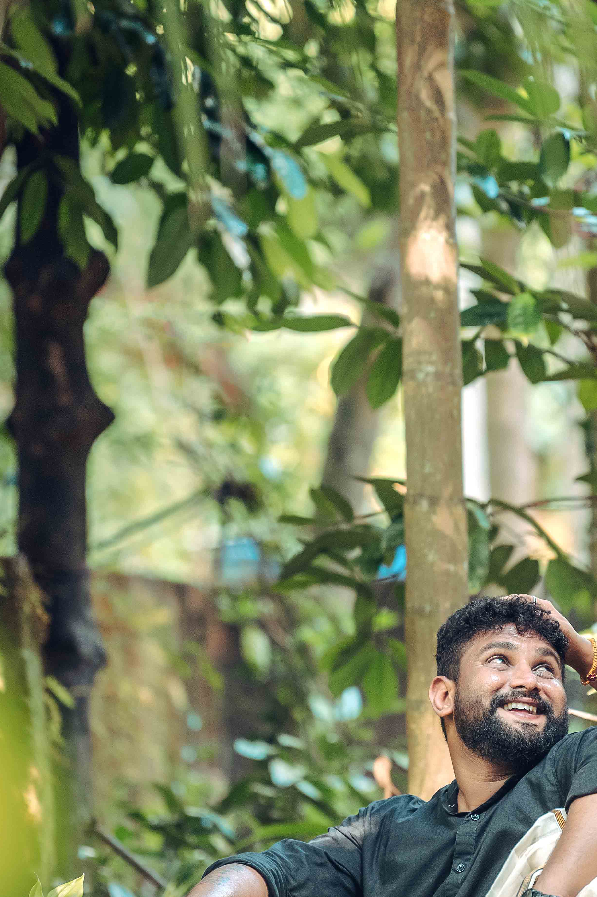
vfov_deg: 6.2
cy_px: 484
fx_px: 8218
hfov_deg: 4.2
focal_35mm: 330
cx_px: 456
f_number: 2.8
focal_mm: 200
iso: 1250
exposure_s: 1/200
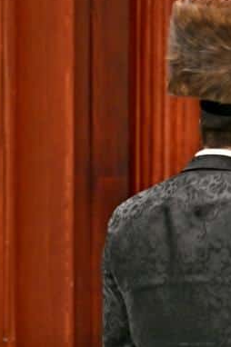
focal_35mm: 805
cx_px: 352
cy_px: 217
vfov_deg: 2.6
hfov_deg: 1.7
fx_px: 7762
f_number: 2.8
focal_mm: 200
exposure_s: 1/320
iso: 400
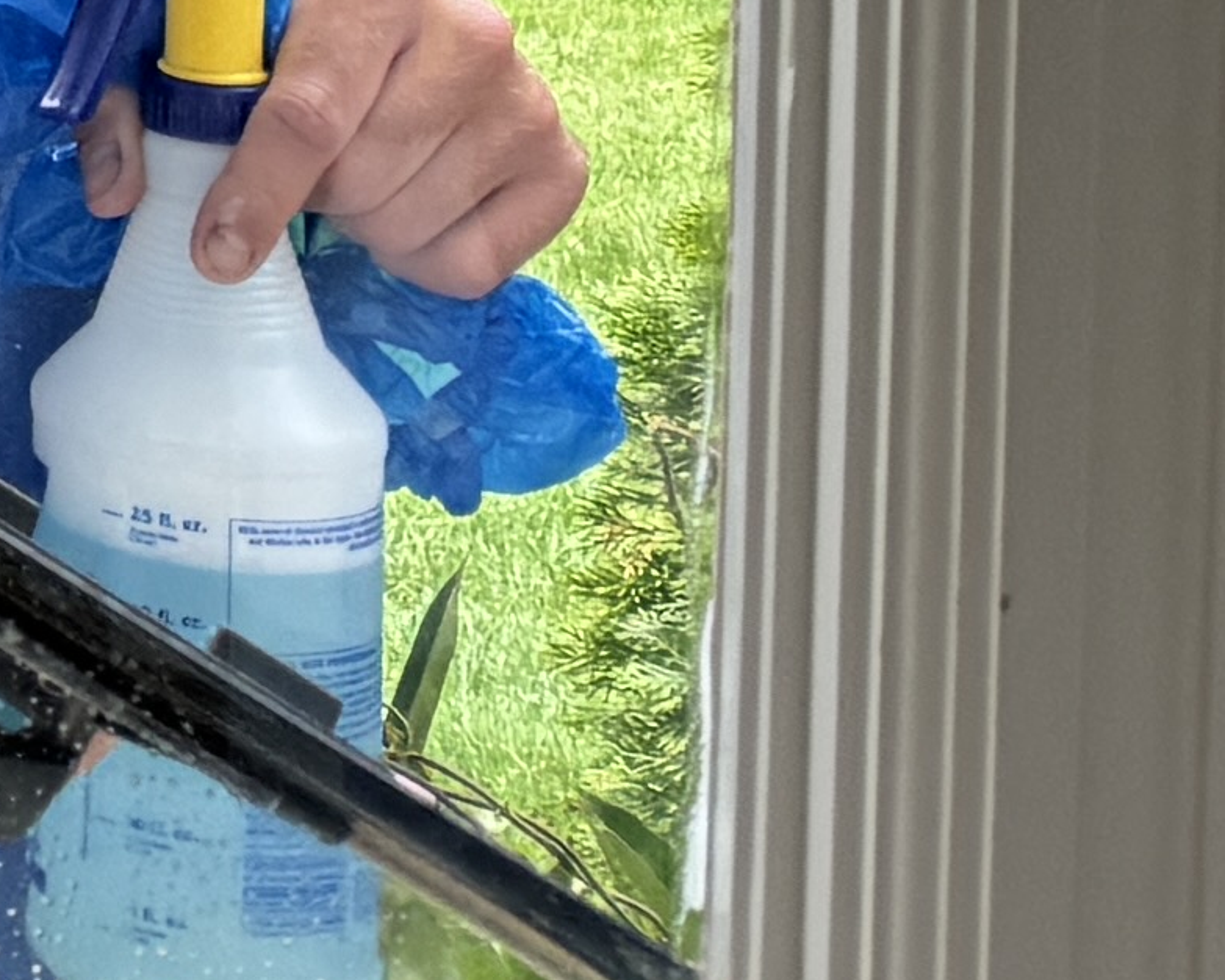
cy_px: -1356
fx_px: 6198
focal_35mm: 171
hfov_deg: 8.8
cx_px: -2674
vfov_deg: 8.3
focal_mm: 6.76
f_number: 1.78
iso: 80
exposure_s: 1/383
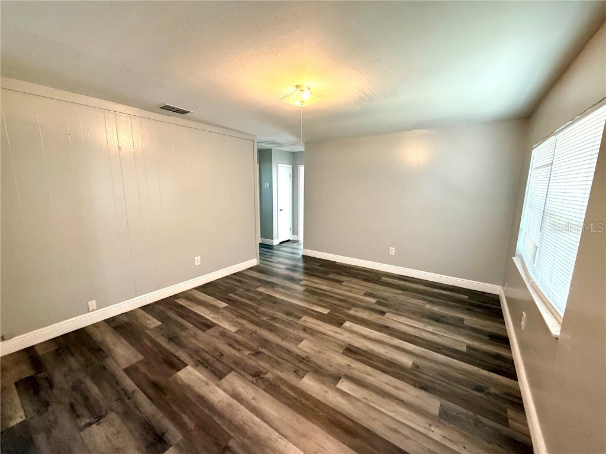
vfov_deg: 85.7
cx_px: 303
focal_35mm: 14
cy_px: 227
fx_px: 245
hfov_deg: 102.1
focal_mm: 2.22
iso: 250
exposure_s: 1/60
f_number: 2.2
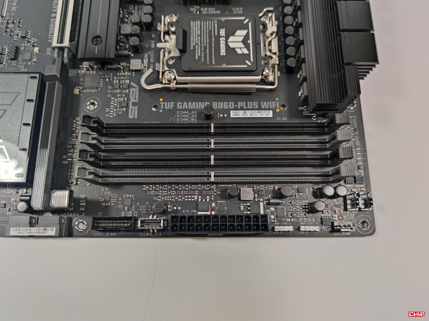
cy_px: 160
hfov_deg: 71.6
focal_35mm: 24
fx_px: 297
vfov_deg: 56.8
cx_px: 214
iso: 197
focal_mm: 6.78
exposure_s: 1/33
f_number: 1.85
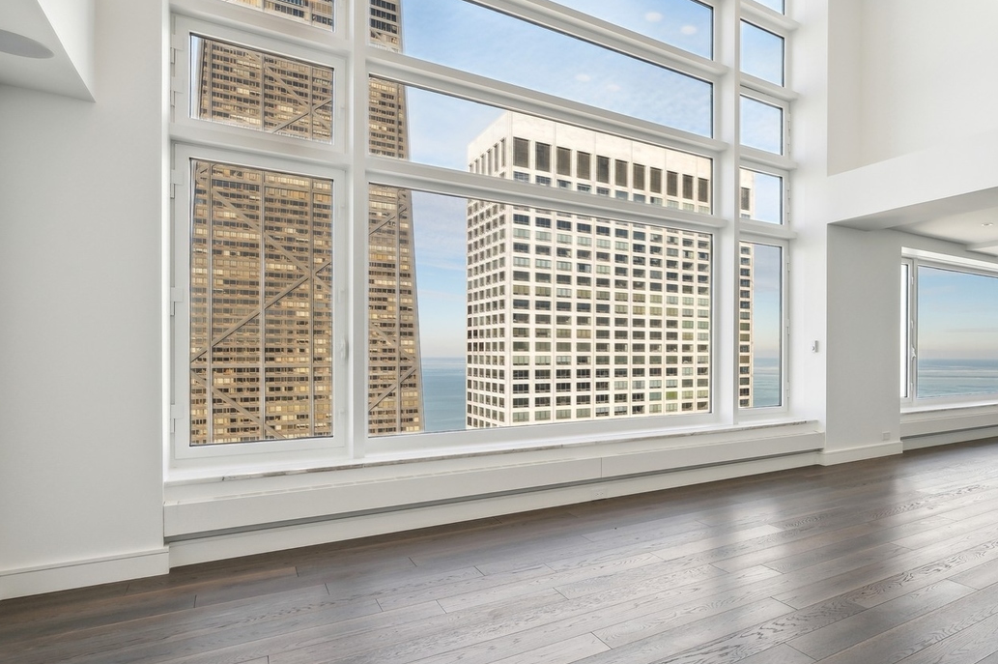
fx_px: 609
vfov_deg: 57.1
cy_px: 356
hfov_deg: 73.9
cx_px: 729
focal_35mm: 22
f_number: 8
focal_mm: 14
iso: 400
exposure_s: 1/125
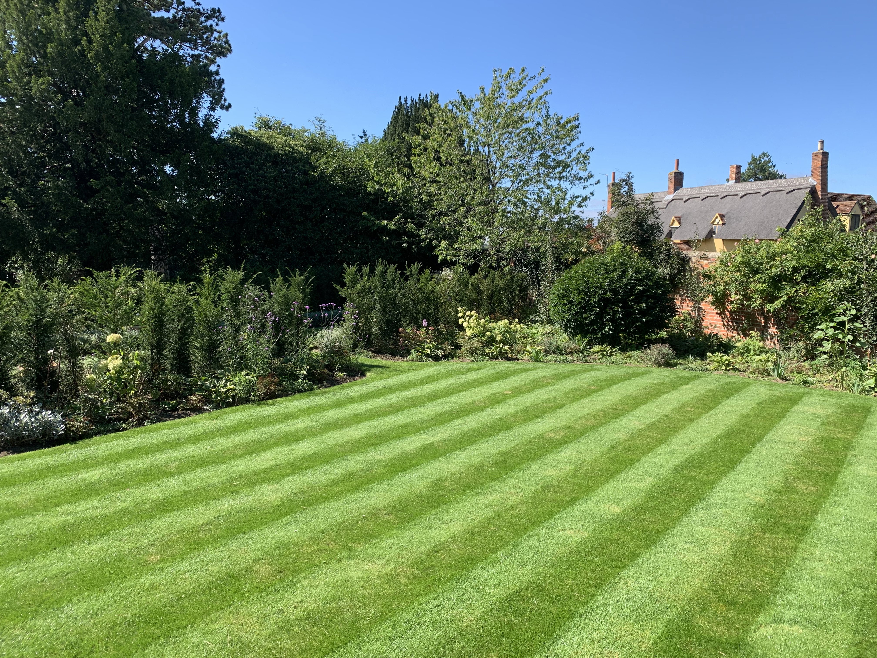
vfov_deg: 53.1
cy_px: 329
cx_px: 438
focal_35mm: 26
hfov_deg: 67.3
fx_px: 659
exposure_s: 1/1065
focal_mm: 4.25
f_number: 1.8
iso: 25
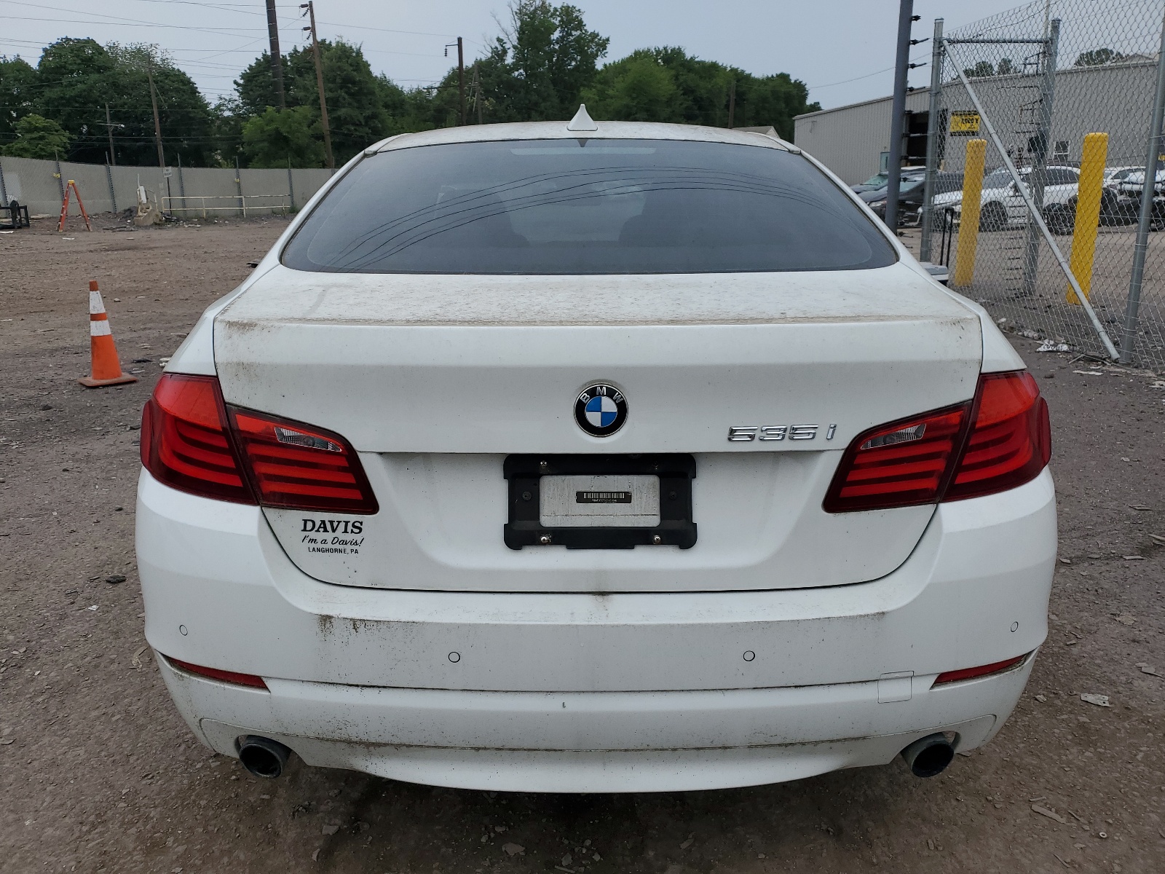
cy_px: 437
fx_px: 875
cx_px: 582
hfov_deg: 67.3
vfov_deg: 53.1
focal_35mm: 26
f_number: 1.5
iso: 50
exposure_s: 1/2500
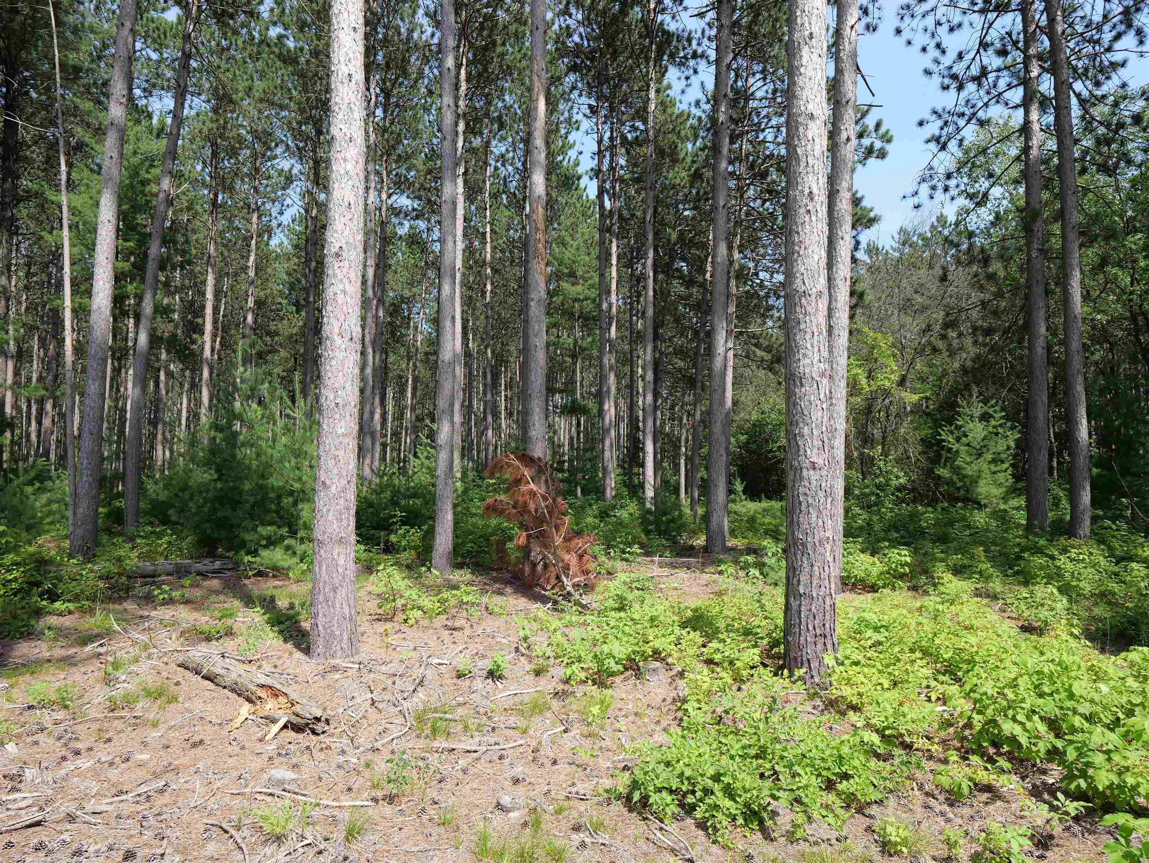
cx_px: 574
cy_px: 432
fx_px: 664
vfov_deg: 66.0
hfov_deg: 81.7
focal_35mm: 20
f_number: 4.5
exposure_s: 1/250
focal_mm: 10
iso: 100
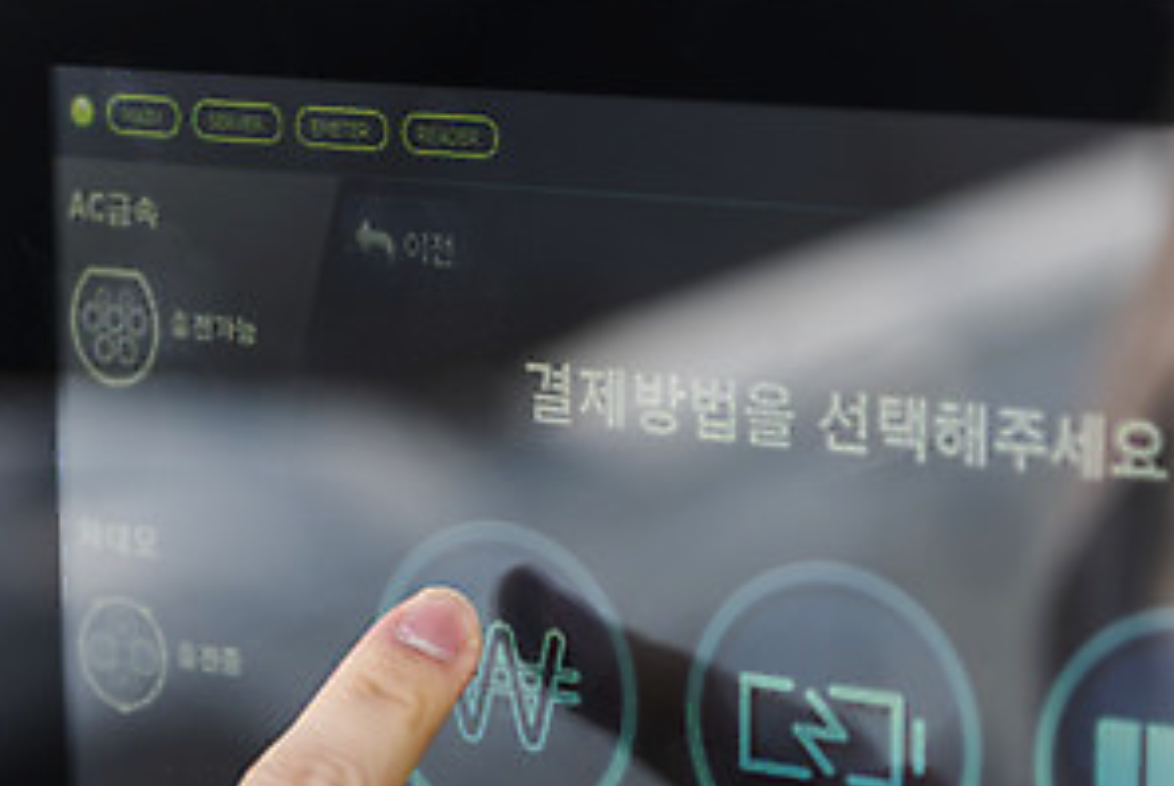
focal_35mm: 141
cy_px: 577
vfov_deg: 9.7
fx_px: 4605
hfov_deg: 14.5
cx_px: 496
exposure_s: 1/500
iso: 100
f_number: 2.8
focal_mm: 70
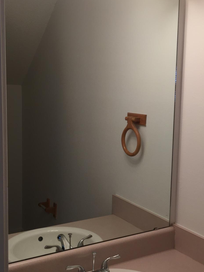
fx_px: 369
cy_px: 140
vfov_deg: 40.4
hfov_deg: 30.7
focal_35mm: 47
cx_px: 133
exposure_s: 1/40
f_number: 2.2
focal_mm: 4.15
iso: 40
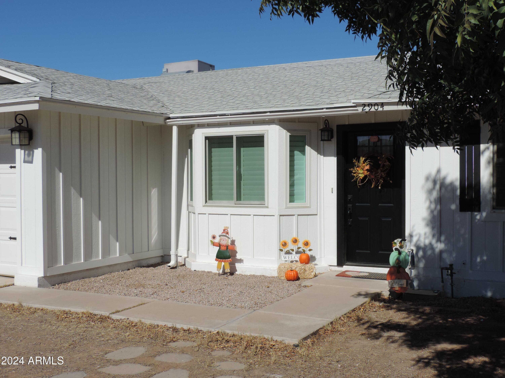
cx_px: 252
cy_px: 189
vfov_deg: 33.6
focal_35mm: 43
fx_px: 627
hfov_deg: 43.9
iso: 80
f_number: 4.3
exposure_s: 1/1600
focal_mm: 7.6
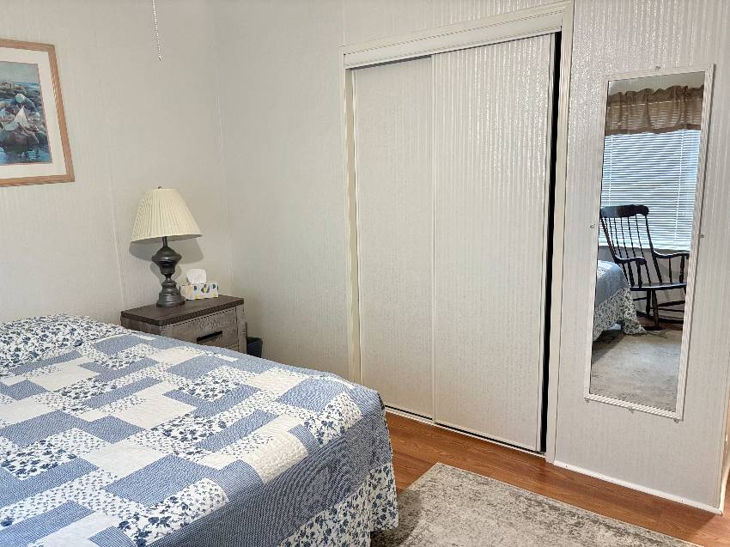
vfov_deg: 53.0
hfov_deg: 67.3
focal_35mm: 26
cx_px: 365
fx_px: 548
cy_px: 274
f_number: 1.6
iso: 500
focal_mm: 5.96
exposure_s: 1/60
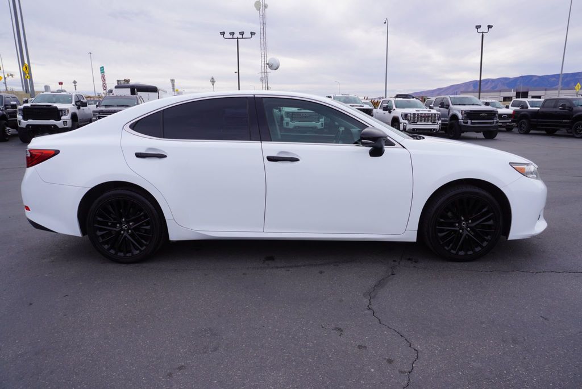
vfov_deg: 53.2
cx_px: 291
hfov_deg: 73.7
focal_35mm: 24
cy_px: 194
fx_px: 388
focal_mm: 16
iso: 100
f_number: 9
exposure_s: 1/125
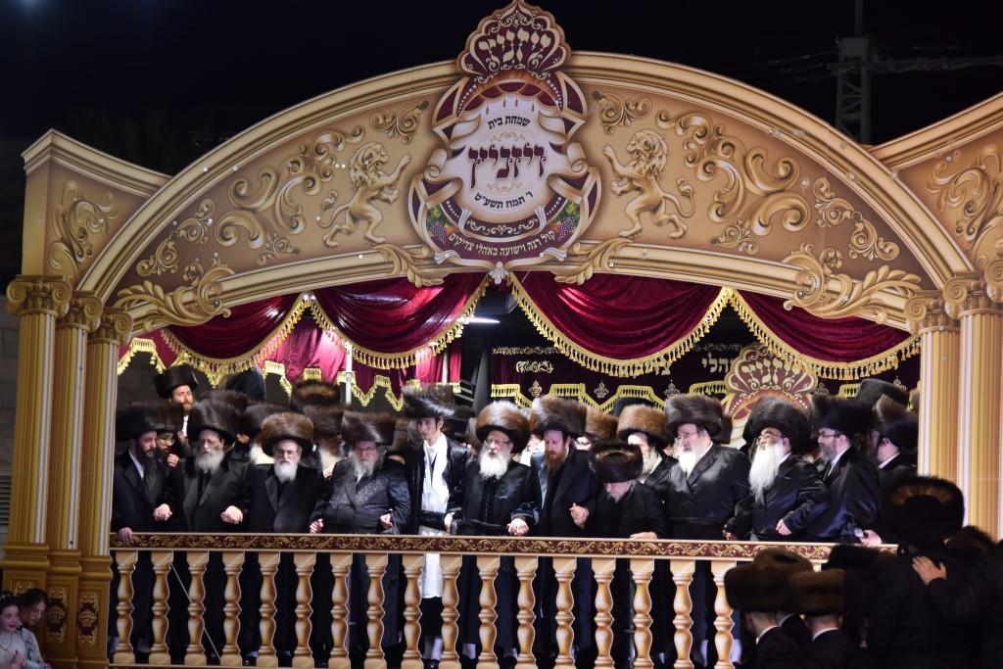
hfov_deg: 26.0
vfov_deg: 17.5
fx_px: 2173
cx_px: 502
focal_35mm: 78
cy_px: 334
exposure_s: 1/125
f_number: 4
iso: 500
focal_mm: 78
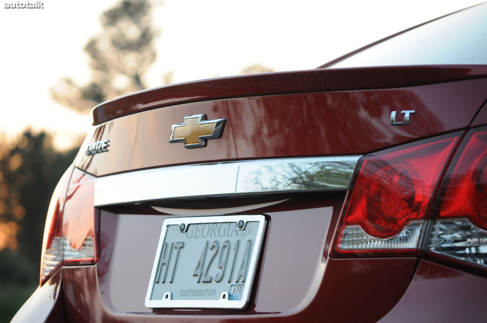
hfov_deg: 13.1
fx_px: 2128
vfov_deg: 8.7
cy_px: 162
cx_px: 244
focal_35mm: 158
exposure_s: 1/200
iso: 2000
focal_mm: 105
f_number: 5
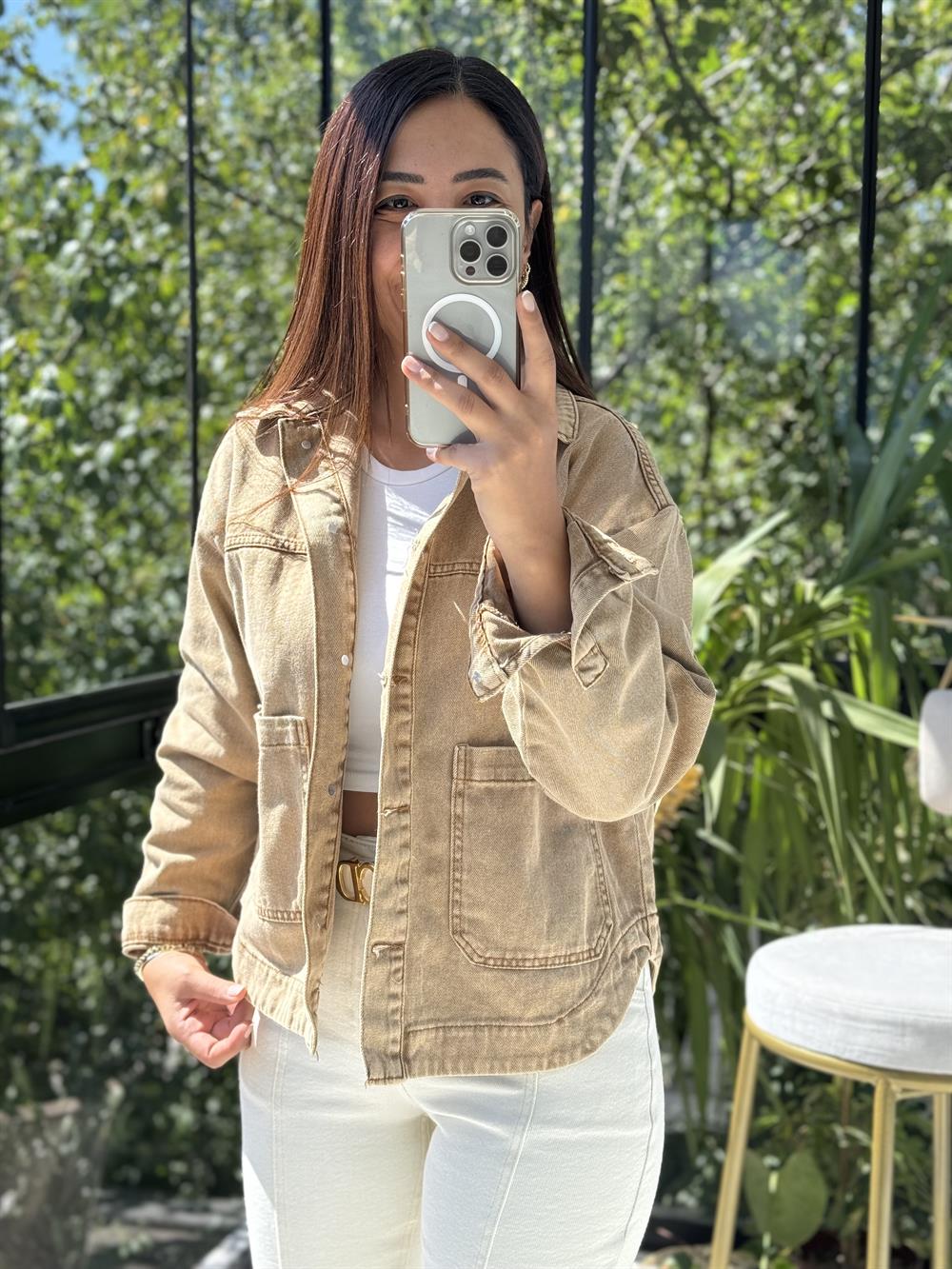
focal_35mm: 48
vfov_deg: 39.7
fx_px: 1760
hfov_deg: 30.3
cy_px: 634
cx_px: 476
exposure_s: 1/360
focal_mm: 6.76
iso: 64
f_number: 1.78
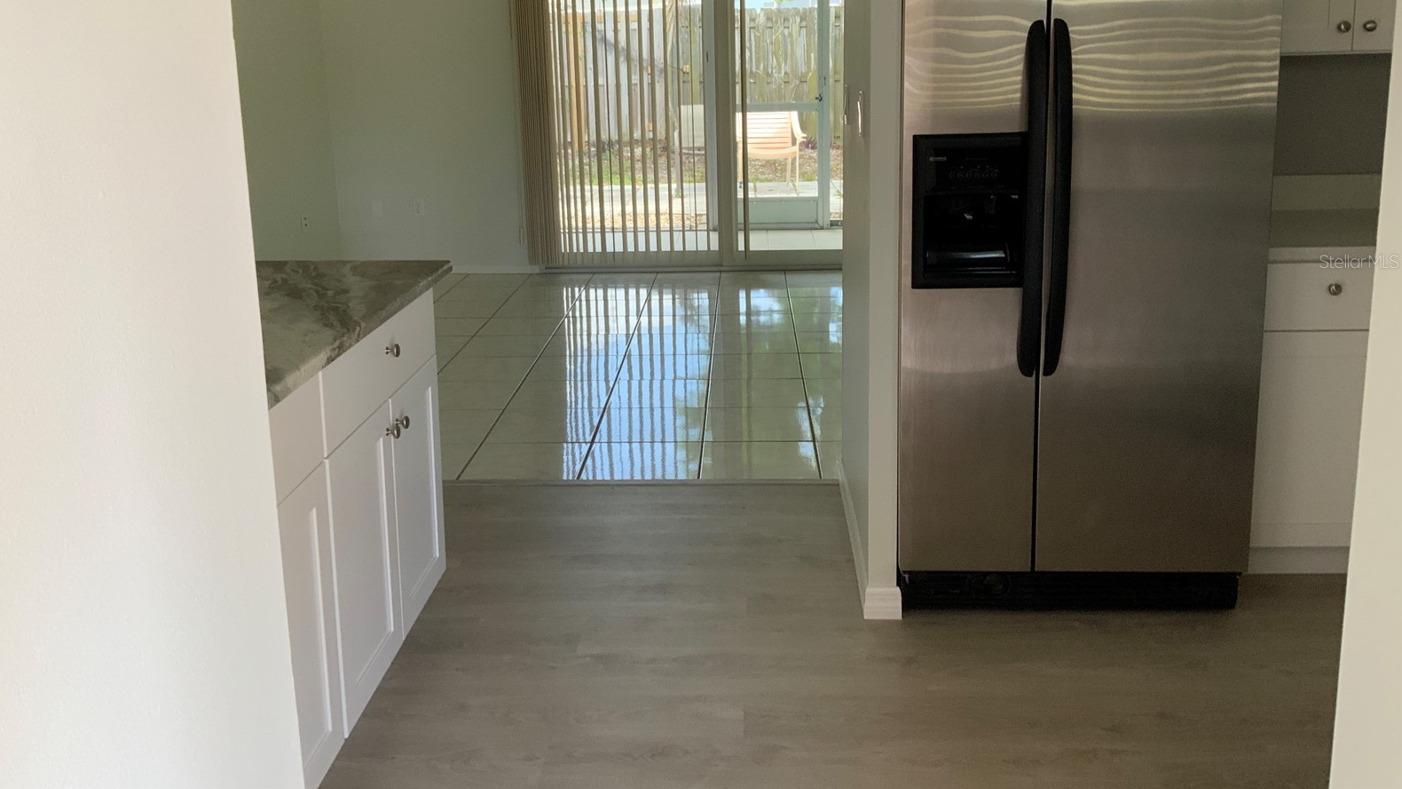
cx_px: 693
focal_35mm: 32
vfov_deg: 36.3
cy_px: 261
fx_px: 1190
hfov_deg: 61.0
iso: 80
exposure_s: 1/60
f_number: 1.8
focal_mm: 3
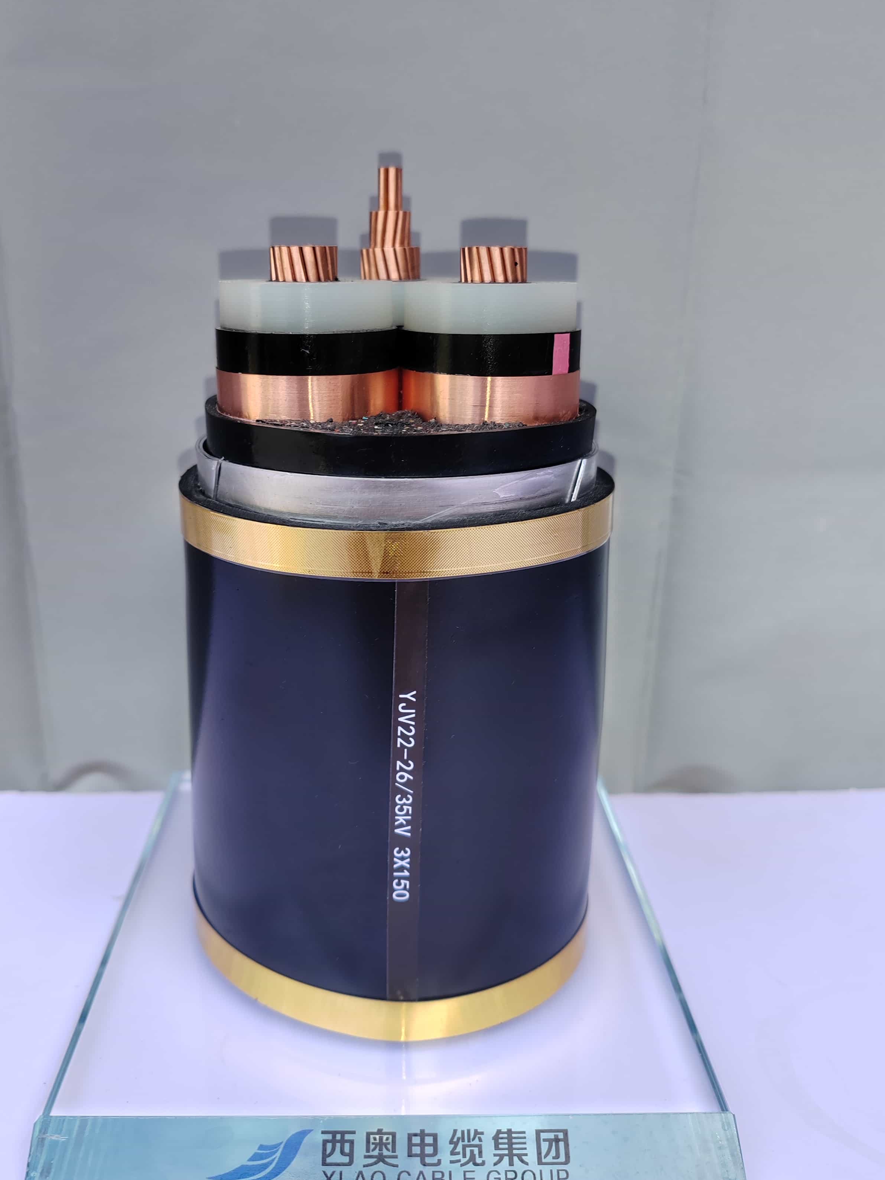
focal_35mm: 31
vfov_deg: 58.3
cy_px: 549
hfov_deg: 45.4
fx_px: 1057
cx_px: 401
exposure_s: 1/100
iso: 125
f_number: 1.8
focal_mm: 6.14
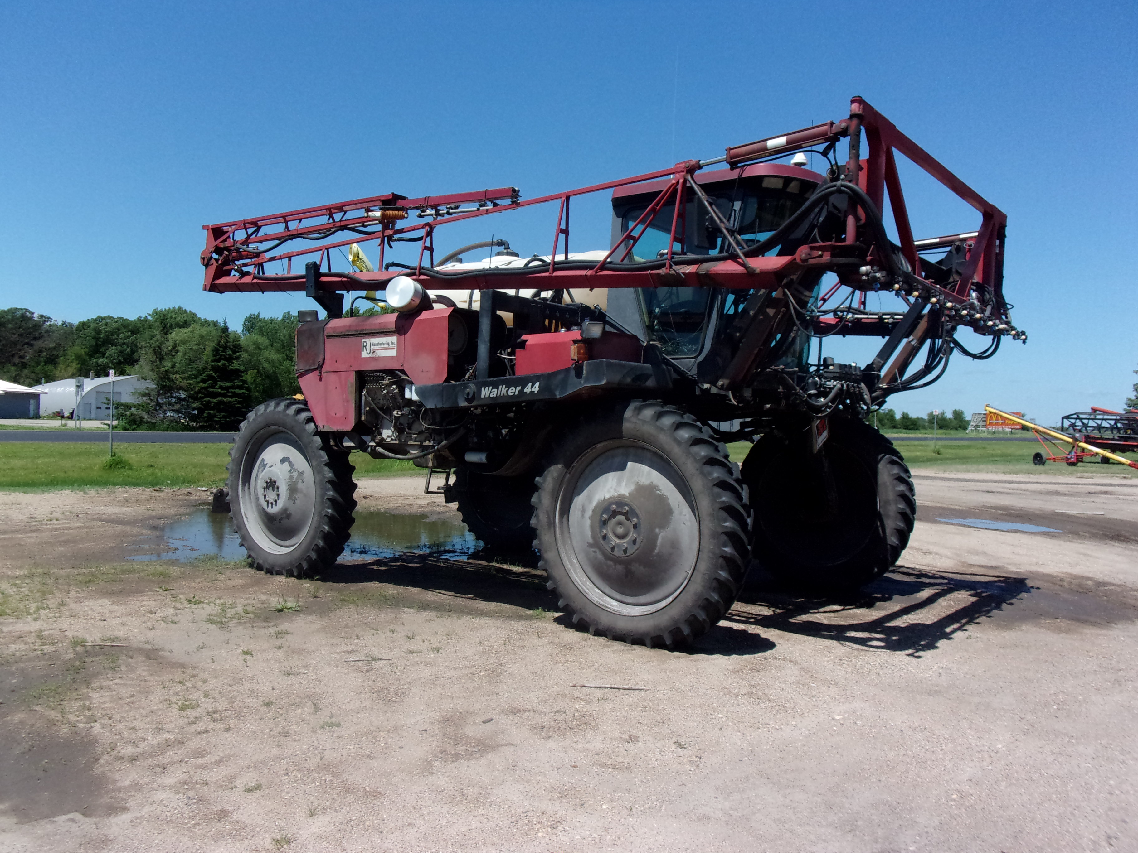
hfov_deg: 63.4
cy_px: 426
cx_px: 569
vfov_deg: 49.7
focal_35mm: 28
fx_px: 920
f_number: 10.8
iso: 200
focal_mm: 5.1
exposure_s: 1/280
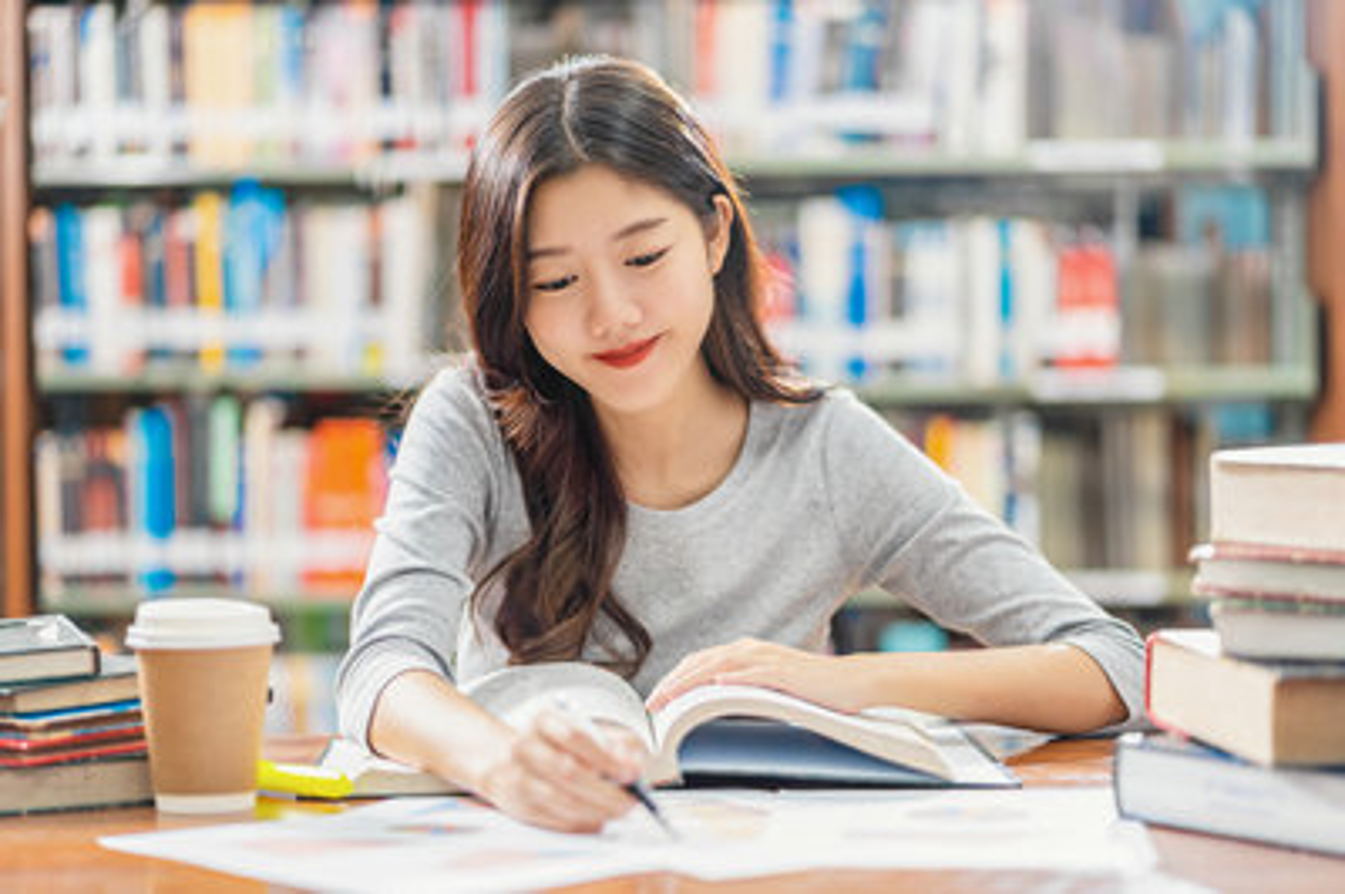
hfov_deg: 23.9
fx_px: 3173
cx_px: 672
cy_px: 447
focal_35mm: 85
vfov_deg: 16.0
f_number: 2
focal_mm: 85
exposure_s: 1/100
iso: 100
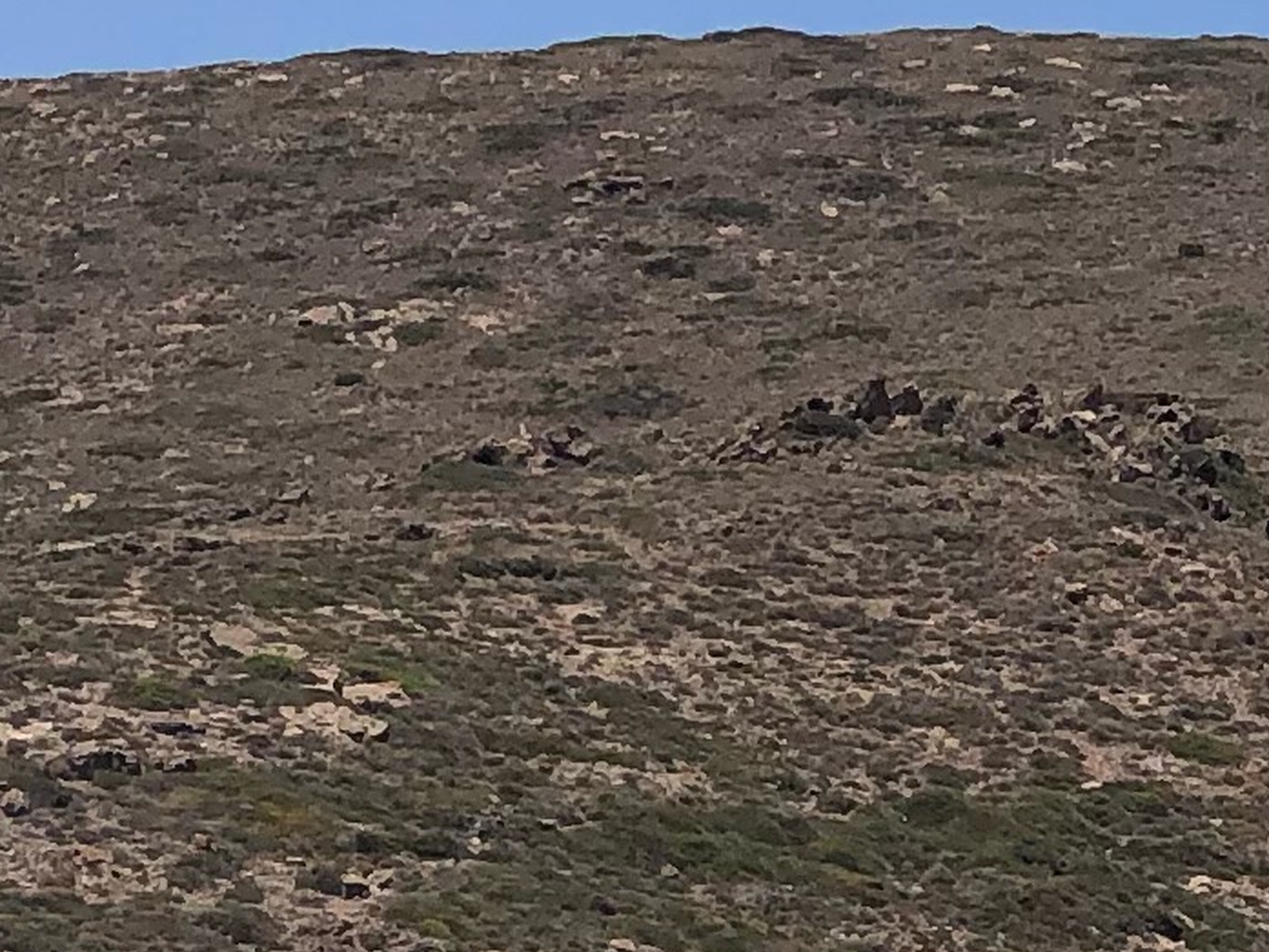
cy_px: 2477
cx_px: 1850
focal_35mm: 162
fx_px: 5940
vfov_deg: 8.2
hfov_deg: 11.7
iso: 25
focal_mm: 3.99
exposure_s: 1/3472
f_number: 1.8
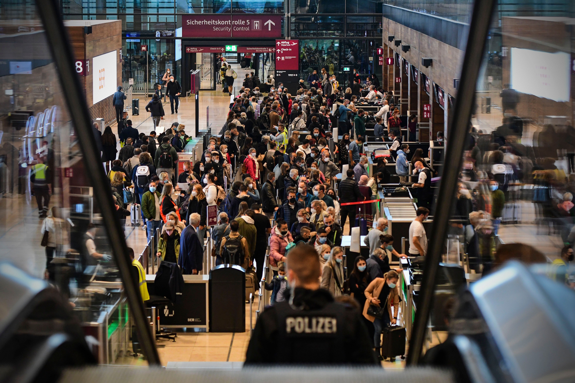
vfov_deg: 13.0
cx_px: 288
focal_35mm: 105
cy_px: 192
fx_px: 1677
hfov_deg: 19.5
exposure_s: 1/200
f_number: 3.2
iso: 2000
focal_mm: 70
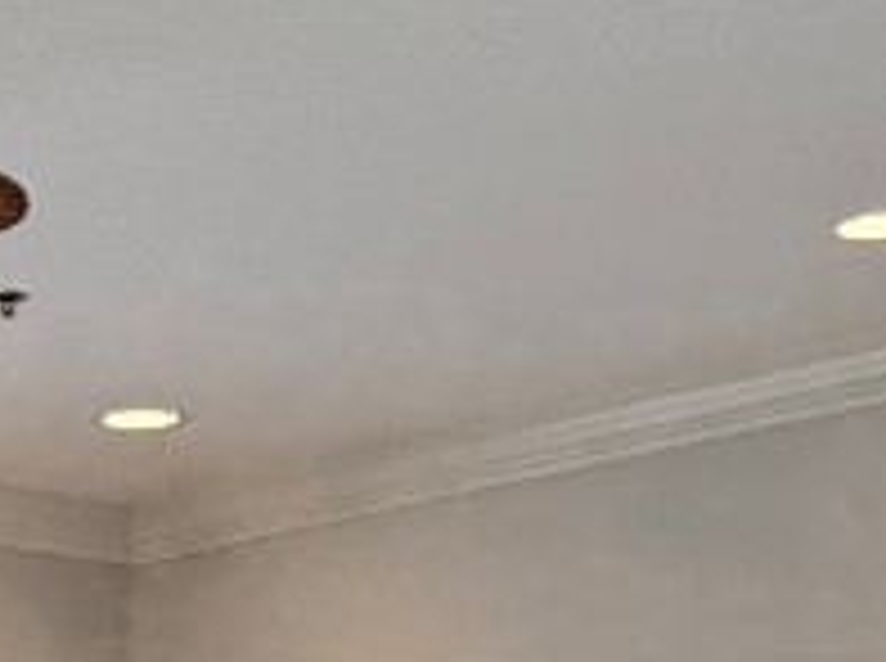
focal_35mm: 125
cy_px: 1428
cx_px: -162
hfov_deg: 15.3
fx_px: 3194
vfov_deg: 10.6
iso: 100
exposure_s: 1/246
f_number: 1.78
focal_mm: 6.76
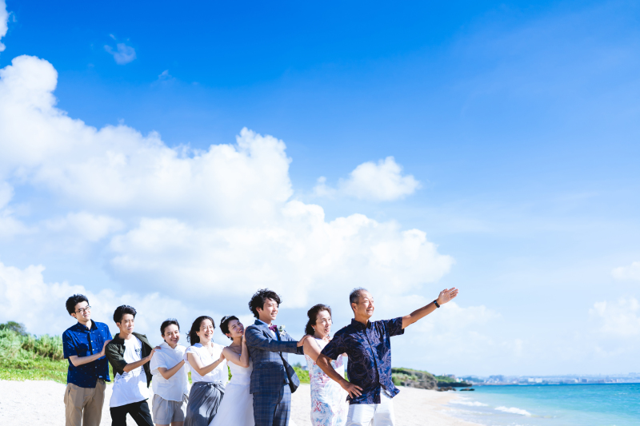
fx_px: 711
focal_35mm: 40
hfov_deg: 48.5
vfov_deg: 33.4
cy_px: 213
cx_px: 320
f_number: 2
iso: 250
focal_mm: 40
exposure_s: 1/5000
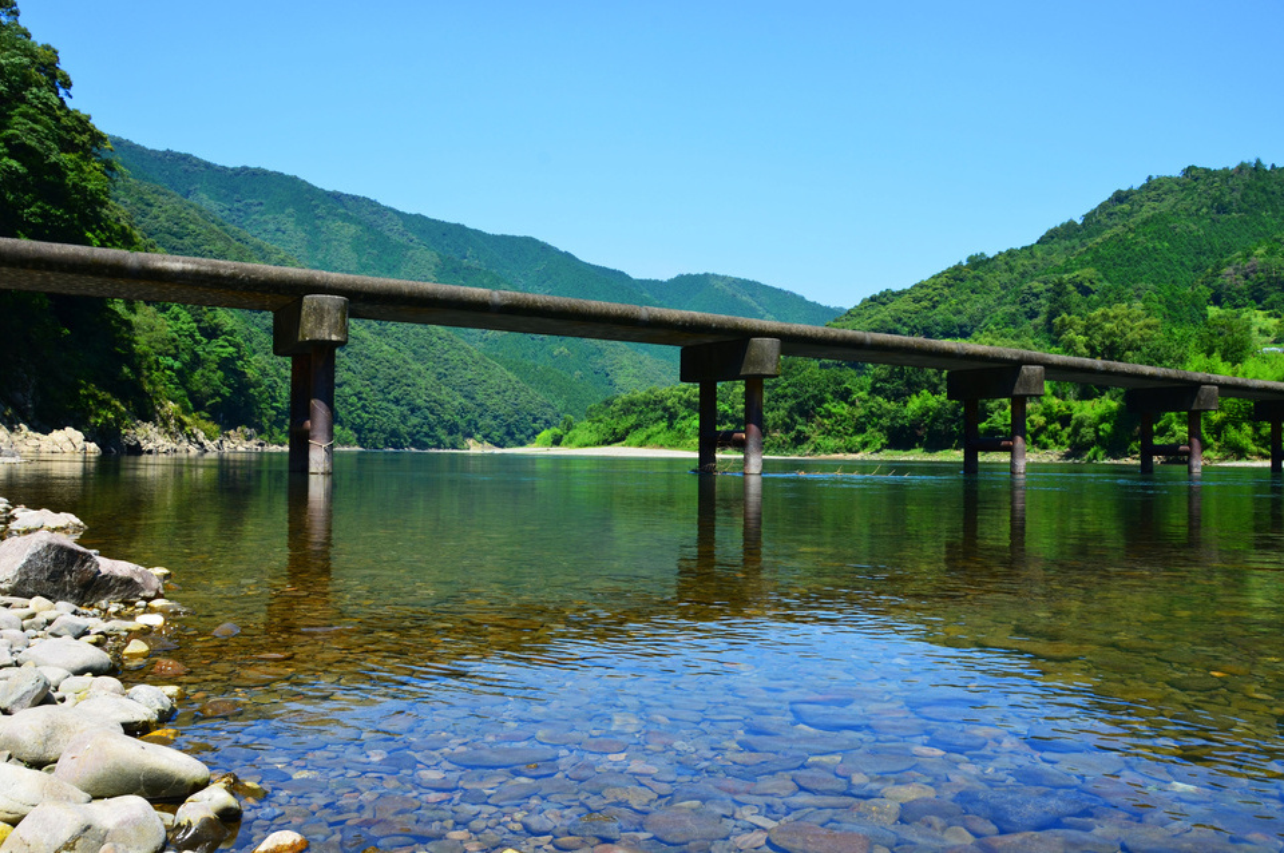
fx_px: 962
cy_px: 426
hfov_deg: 67.4
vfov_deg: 47.8
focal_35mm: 27
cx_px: 642
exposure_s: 1/125
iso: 200
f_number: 11
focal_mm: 18
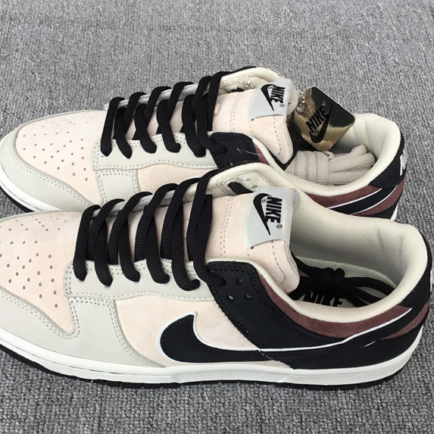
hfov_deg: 39.1
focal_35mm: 43
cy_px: 219
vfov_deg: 39.2
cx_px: 200
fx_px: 610
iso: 25
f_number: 2.4
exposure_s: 1/120
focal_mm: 3.3
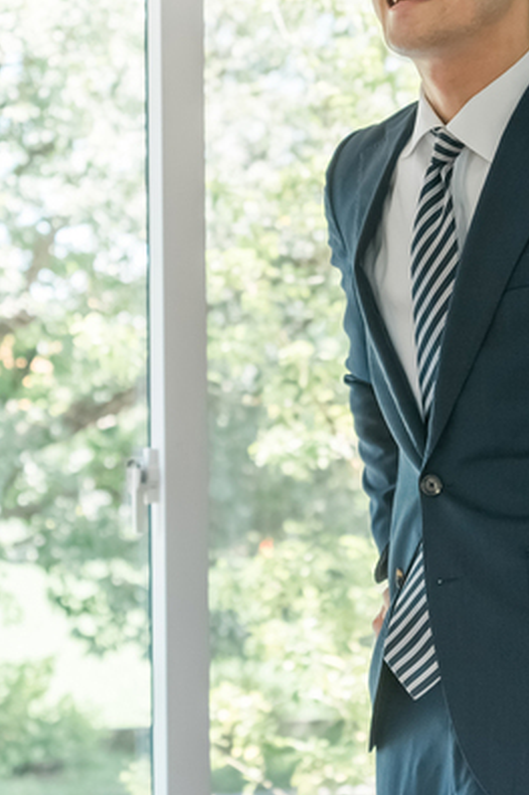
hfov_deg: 11.5
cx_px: 302
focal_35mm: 119
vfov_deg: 17.2
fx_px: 2625
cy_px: 305
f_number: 3.5
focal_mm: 47
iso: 250
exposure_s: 1/200
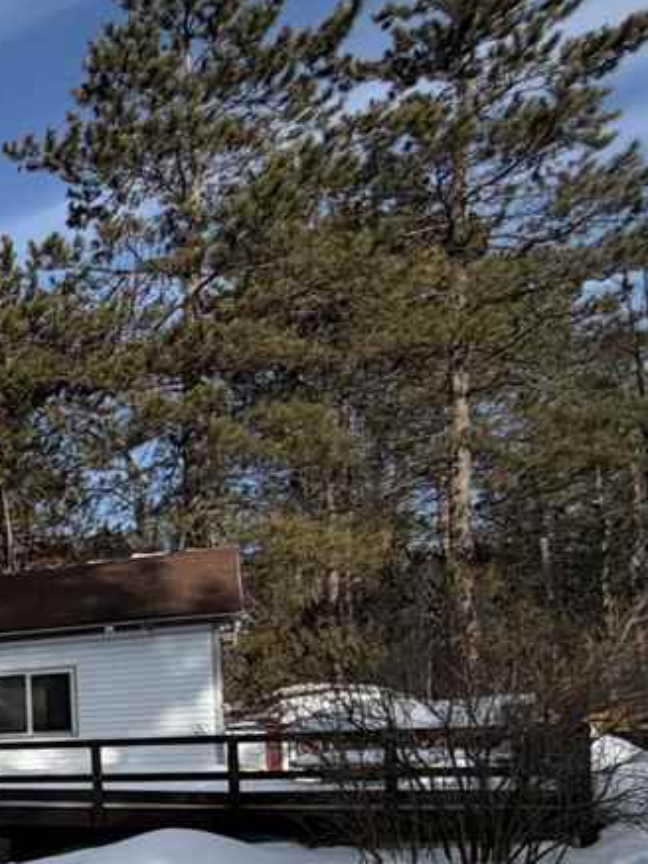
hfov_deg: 20.9
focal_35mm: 41
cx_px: -567
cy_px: 753
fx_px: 1023
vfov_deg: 42.5
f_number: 2.2
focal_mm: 2.22
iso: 20
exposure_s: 1/1105
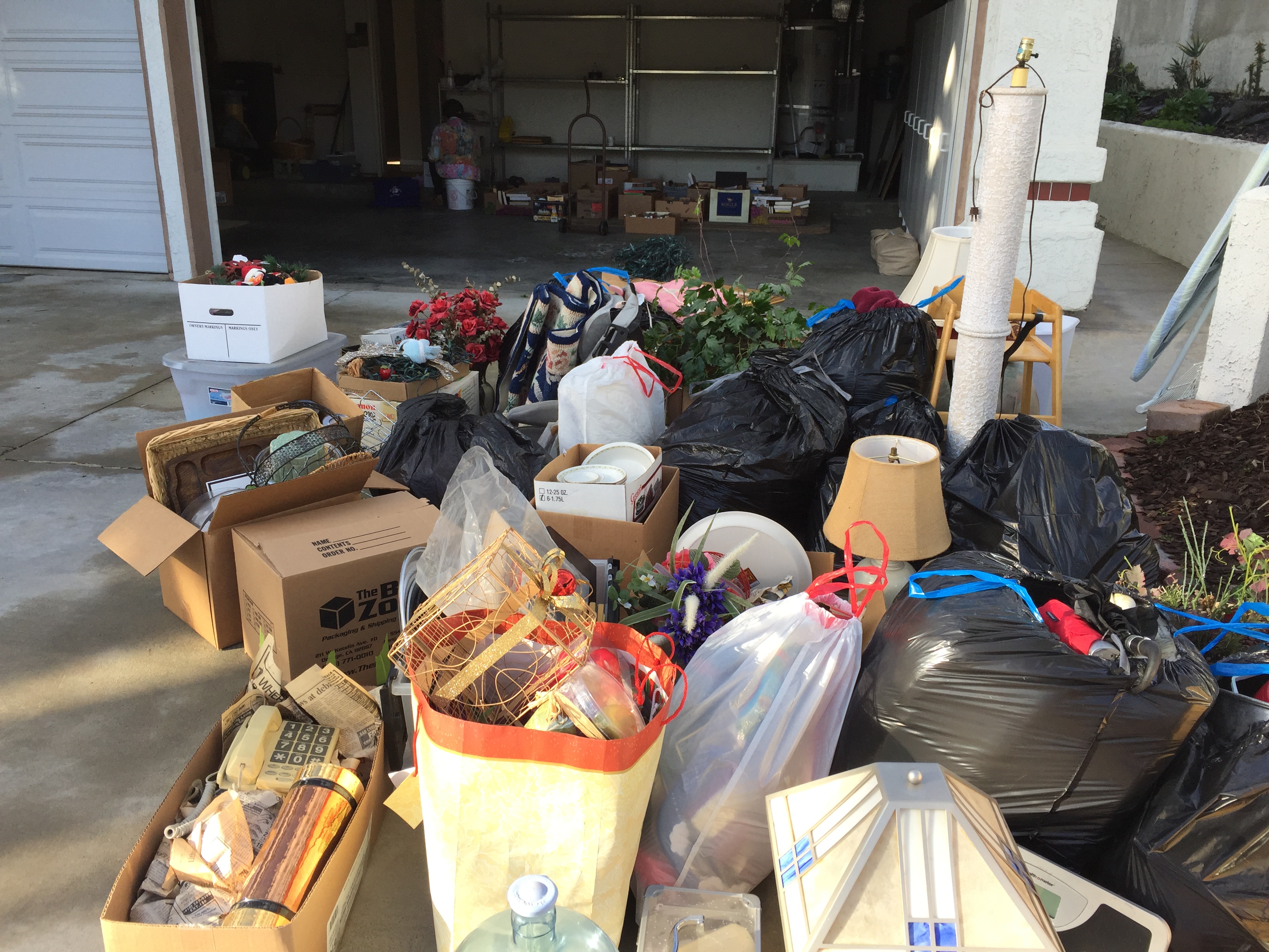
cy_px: 476
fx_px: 1063
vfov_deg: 48.2
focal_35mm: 29
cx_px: 634
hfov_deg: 61.7
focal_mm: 4.15
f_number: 2.2
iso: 32
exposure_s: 1/488
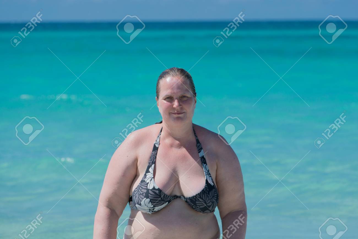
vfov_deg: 6.9
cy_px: 120
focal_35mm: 200
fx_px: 1989
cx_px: 179
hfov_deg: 10.3
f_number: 8
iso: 100
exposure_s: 1/1000
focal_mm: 200
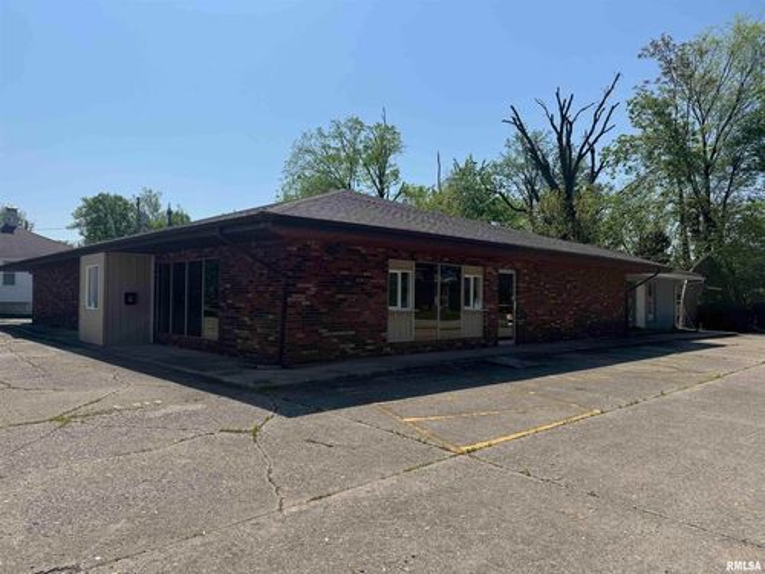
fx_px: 530
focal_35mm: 24
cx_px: 382
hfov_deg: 71.6
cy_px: 287
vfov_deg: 56.8
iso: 80
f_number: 1.78
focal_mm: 6.76
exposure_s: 1/7937
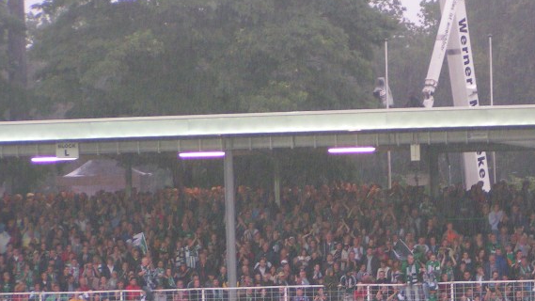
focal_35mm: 219
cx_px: 357
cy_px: 227
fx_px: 3107
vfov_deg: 5.5
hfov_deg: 9.8
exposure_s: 1/80
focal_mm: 21.9
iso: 200
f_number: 3.5
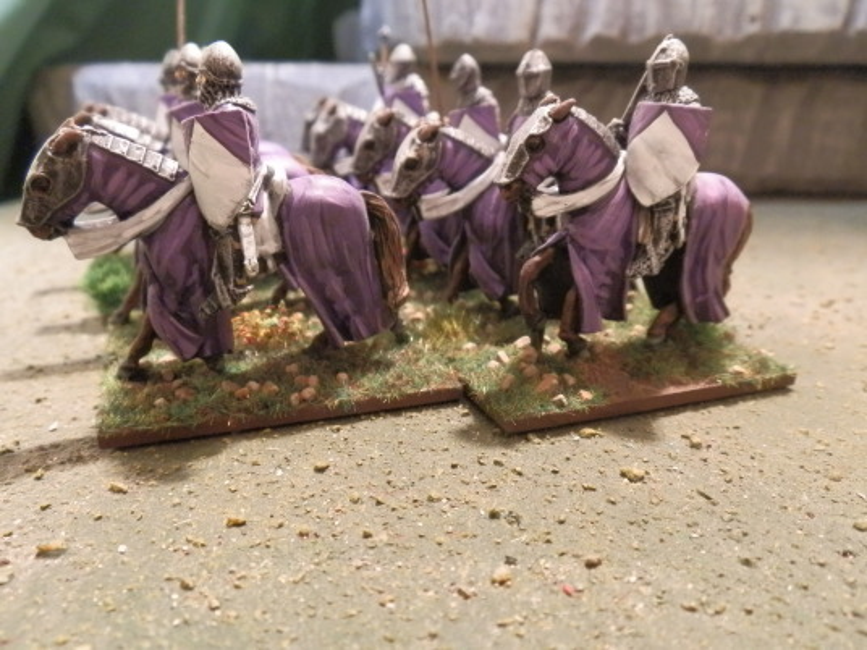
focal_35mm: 28
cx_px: 434
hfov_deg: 63.4
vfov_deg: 49.7
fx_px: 701
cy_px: 325
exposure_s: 1/40
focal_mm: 5
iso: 400
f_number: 3.1
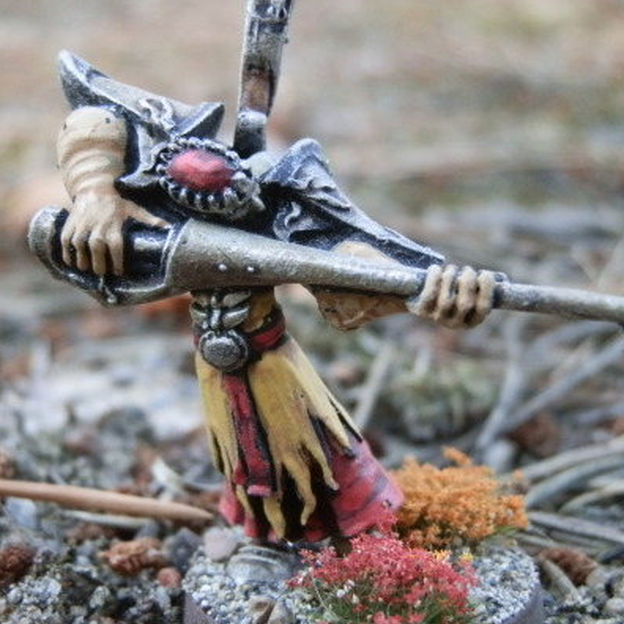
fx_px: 1489
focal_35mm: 73
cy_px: 312
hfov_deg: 23.7
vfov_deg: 23.7
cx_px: 295
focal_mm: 10.99
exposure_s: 1/100
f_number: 3.7
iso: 400
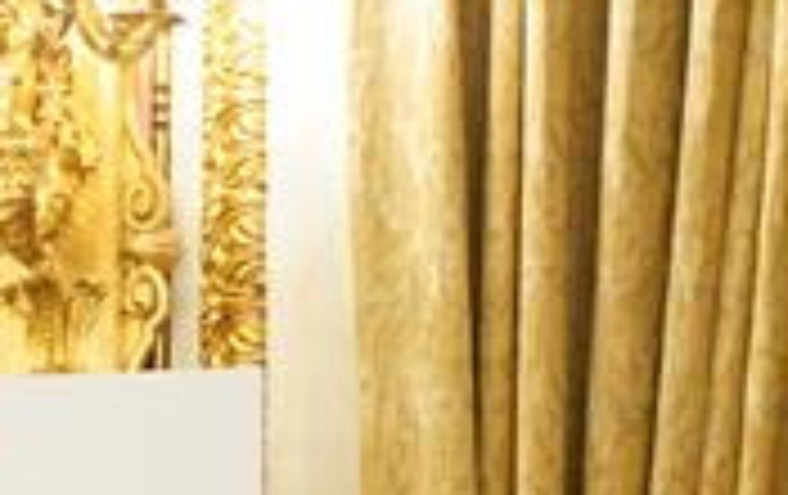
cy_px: 1285
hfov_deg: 5.0
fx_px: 8798
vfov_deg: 3.2
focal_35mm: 409
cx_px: -1225
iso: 1250
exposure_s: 1/125
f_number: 2
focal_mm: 55
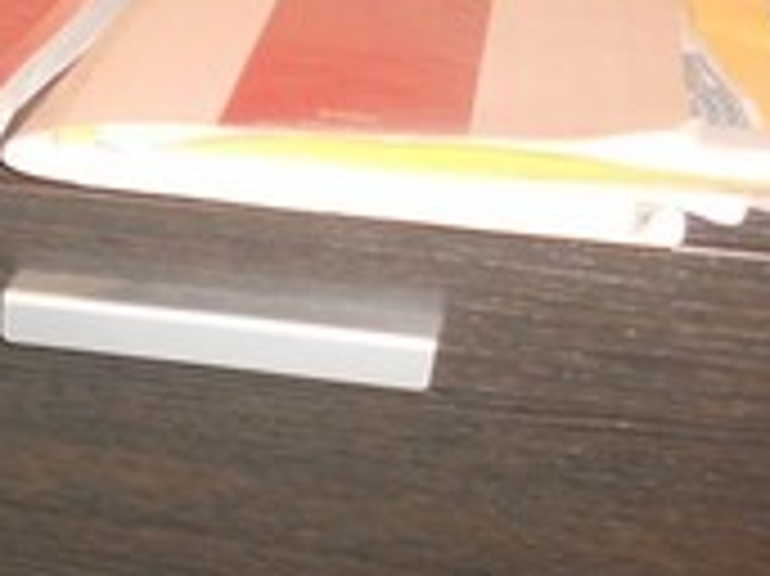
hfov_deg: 19.2
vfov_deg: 14.8
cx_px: -212
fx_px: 2112
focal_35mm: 95
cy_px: 752
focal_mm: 4.9
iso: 200
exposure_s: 1/25
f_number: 3.2
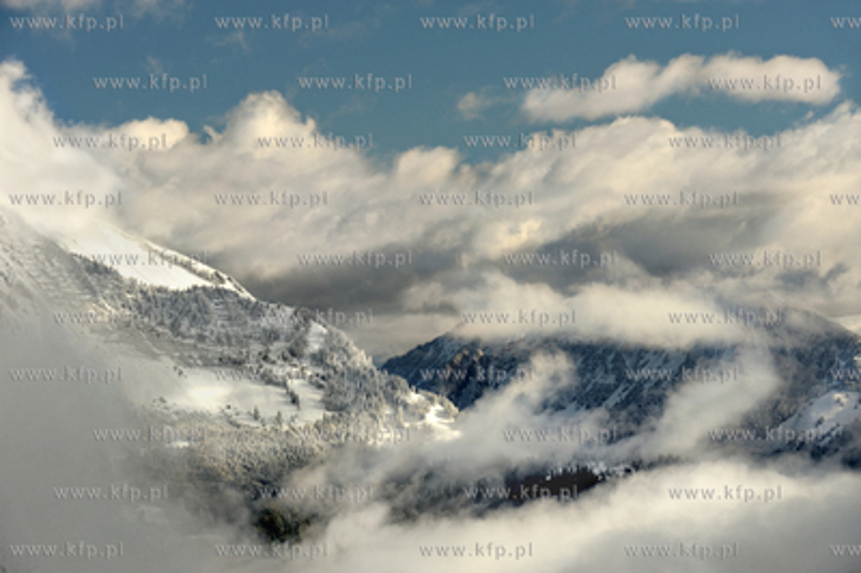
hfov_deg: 14.7
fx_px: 3345
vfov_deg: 9.8
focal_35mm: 140
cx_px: 430
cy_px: 286
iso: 400
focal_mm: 140
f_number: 11
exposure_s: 1/200
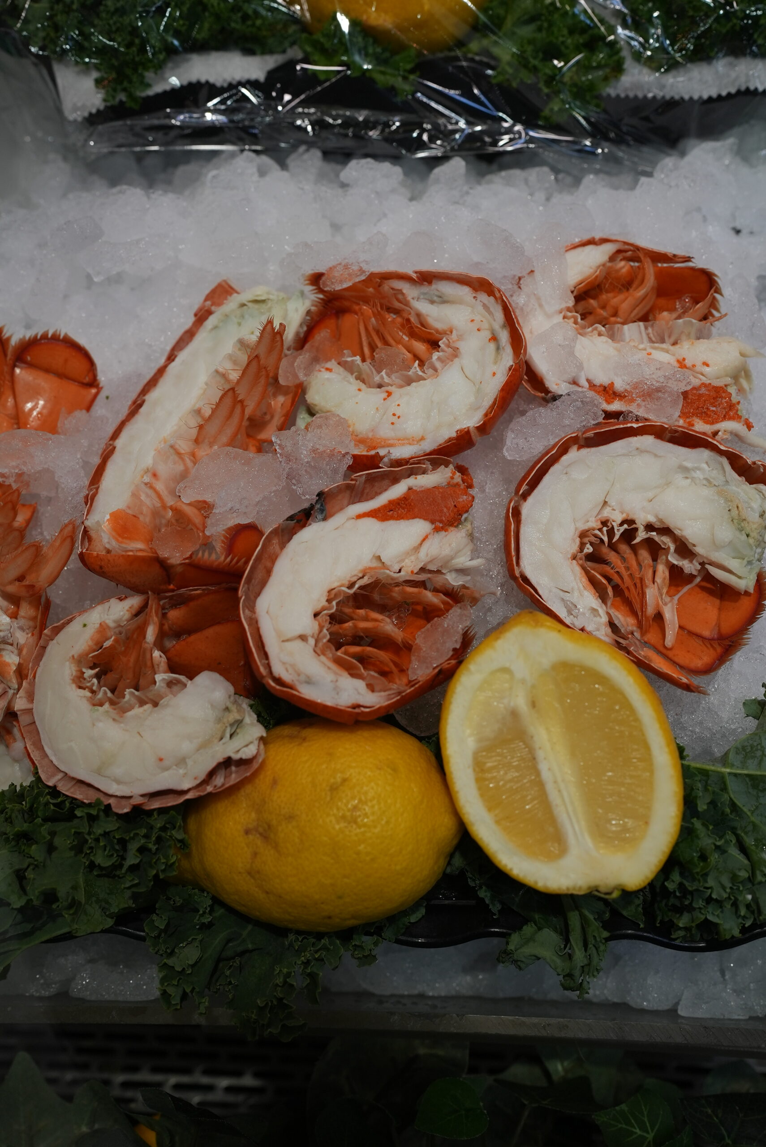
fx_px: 1115
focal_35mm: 35
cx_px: 383
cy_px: 574
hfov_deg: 37.9
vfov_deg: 54.4
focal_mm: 35
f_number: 5
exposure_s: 1/160
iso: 500
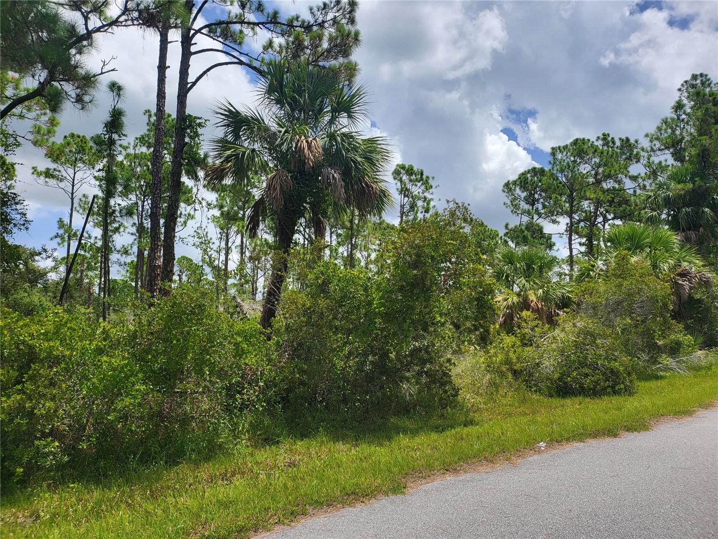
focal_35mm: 24
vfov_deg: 56.8
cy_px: 270
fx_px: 498
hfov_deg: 71.6
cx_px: 359
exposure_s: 1/2767
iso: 40
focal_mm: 5
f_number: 1.8
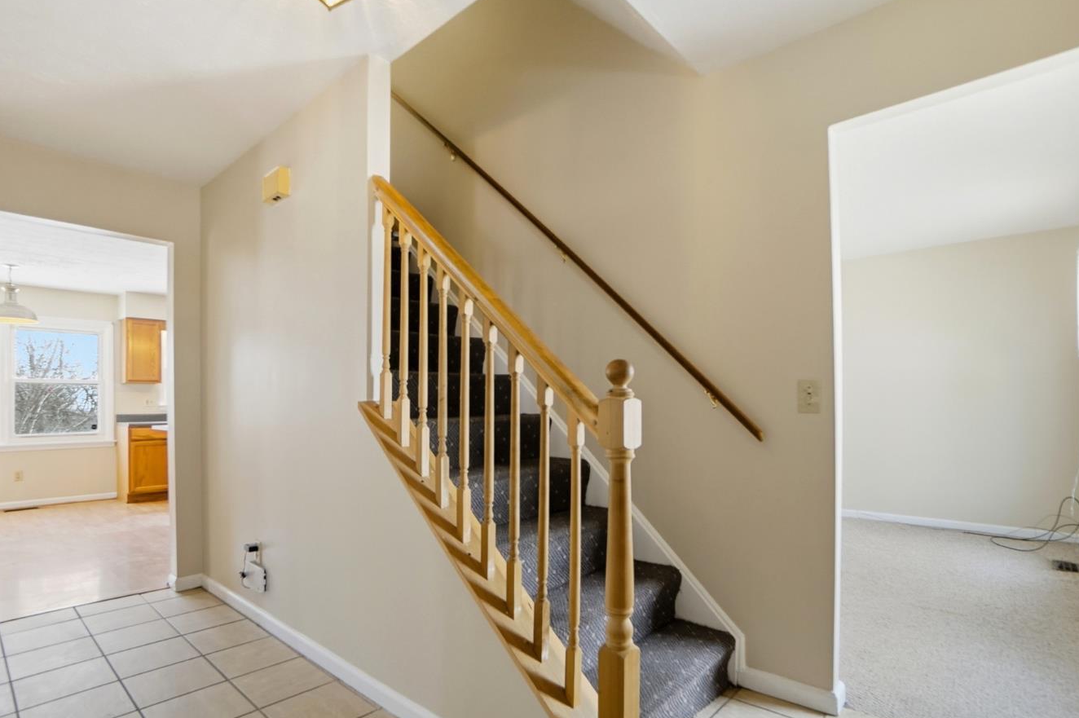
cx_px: 539
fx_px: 509
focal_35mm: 17
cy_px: 388
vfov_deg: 70.2
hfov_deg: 93.3
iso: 100
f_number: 4
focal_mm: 10
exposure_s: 1/250
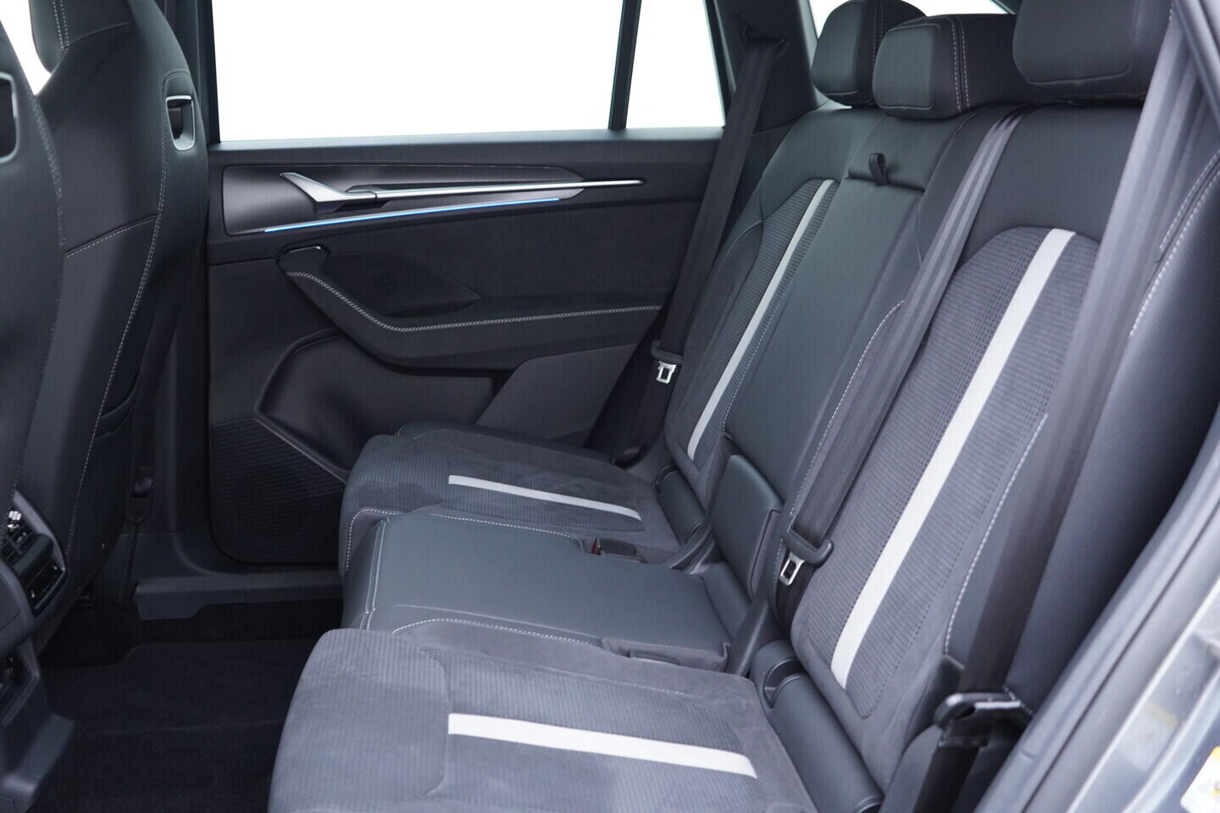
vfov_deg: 36.9
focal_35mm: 36
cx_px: 610
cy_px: 406
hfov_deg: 53.1
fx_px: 1220
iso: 640
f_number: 2.8
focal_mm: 24
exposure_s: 1/40
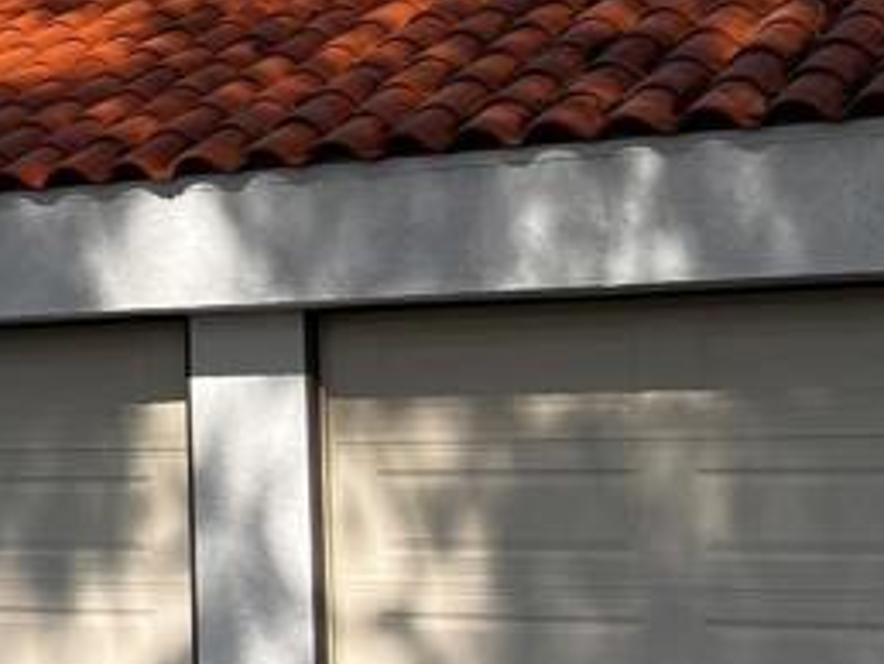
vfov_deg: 14.4
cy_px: 195
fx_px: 2633
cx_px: -34
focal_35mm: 103
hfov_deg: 18.5
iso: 50
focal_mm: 5.7
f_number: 1.5
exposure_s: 1/4831
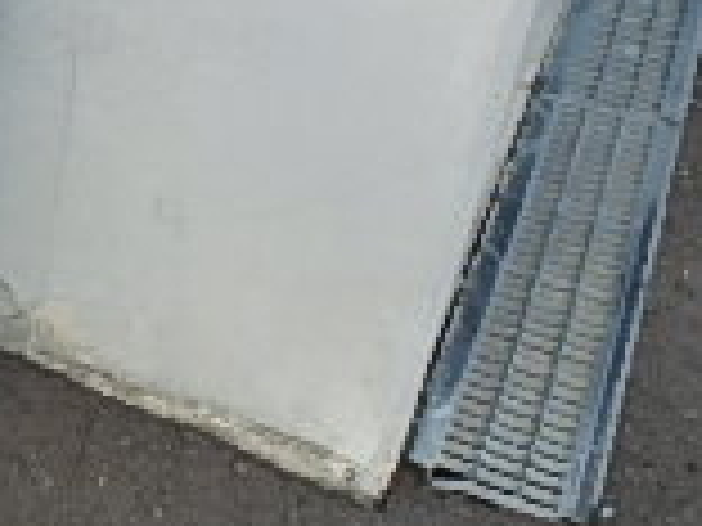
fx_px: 1744
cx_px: -450
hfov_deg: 19.0
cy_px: 162
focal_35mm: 86
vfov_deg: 17.1
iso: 125
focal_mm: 3.7
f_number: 3.5
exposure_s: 1/125
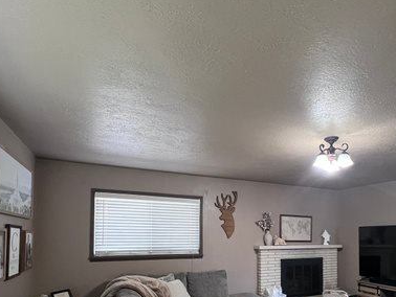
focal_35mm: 22
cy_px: 228
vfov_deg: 57.6
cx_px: 237
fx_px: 252
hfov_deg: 75.5
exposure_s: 1/60
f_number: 1.8
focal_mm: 1.57
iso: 400
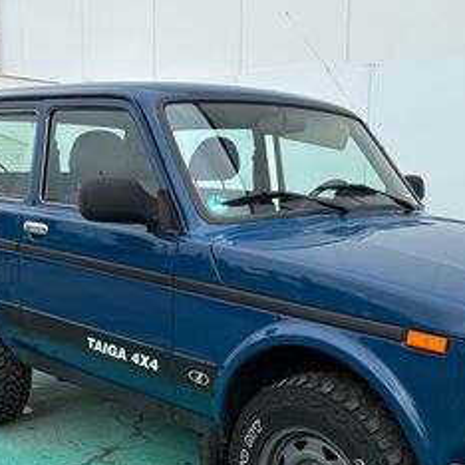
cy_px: 328
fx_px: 729
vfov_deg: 34.8
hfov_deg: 35.2
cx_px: 280
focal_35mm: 48
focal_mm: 5.96
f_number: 1.6
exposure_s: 1/1337
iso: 50
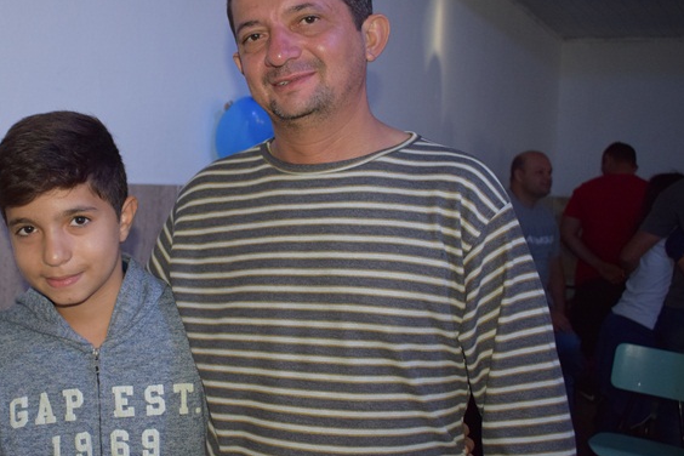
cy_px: 221
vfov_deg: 30.0
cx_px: 213
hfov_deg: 43.1
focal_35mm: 45
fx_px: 849
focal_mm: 21
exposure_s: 1/60
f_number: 3.8
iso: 1250
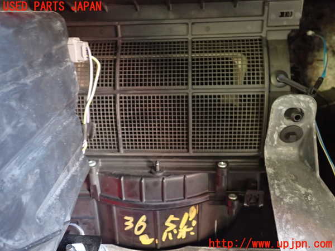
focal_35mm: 30
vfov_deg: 46.8
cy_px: 126
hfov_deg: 60.0
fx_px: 290
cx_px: 168
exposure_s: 1/13
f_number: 2.3
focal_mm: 5.4
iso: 800
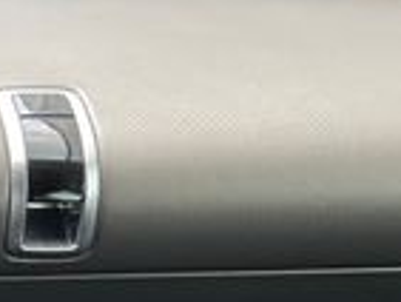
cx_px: -421
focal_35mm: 189
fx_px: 2191
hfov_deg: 9.7
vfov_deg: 7.7
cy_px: 476
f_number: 1.6
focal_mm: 5.1
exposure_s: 1/121
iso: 64
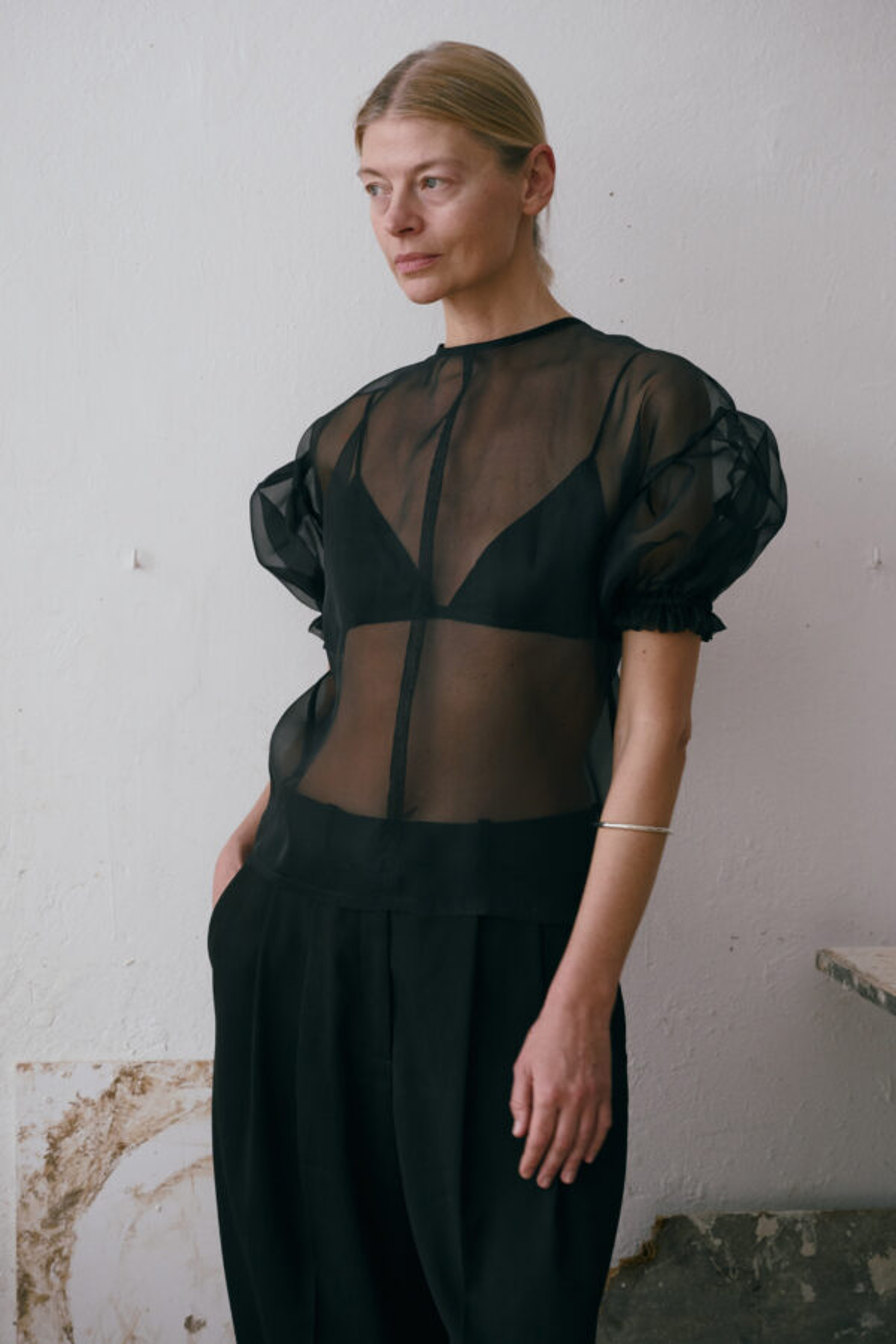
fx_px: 2501
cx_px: 448
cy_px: 672
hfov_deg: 20.3
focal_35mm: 67
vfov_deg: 30.1
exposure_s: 1/125
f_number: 5.6
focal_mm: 67
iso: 1600
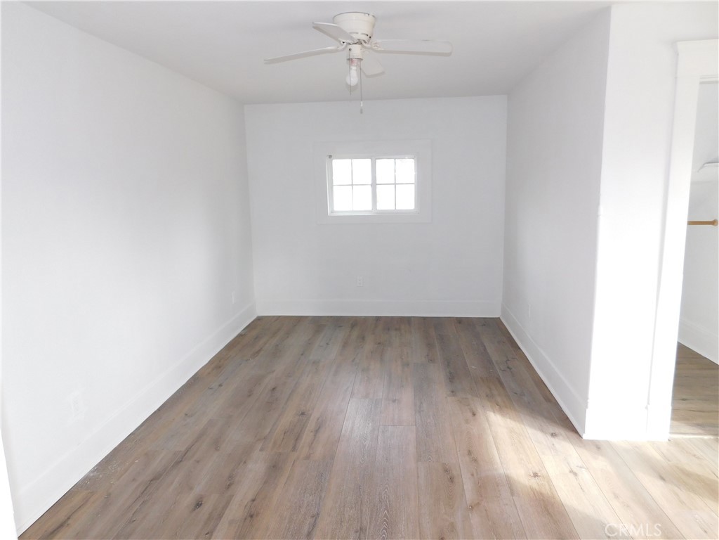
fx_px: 498
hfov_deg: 71.6
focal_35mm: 24
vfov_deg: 56.8
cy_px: 270
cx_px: 360
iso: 200
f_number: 3
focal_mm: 4.1
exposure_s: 1/30
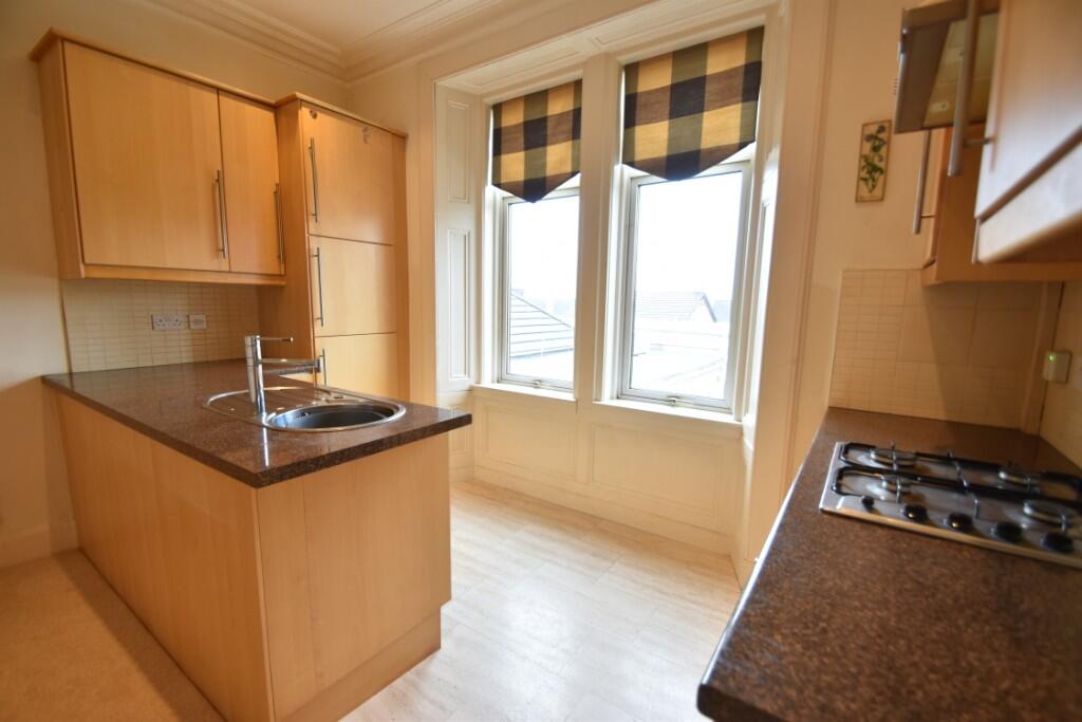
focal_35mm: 15
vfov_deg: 77.3
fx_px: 451
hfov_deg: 100.4
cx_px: 541
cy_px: 361
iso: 110
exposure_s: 1/15
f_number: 4.5
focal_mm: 10
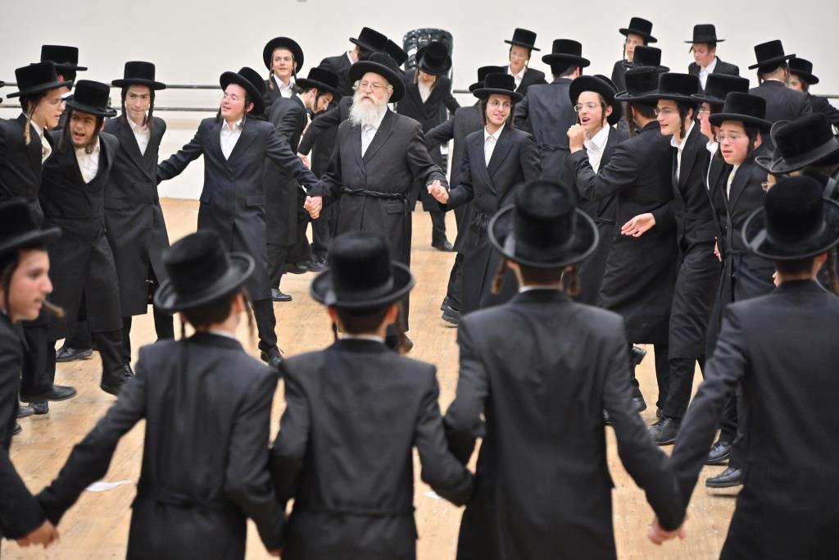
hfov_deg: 17.1
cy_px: 280
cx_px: 420
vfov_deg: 11.4
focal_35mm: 120
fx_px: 2797
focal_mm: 120
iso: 1000
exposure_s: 1/160
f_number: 4
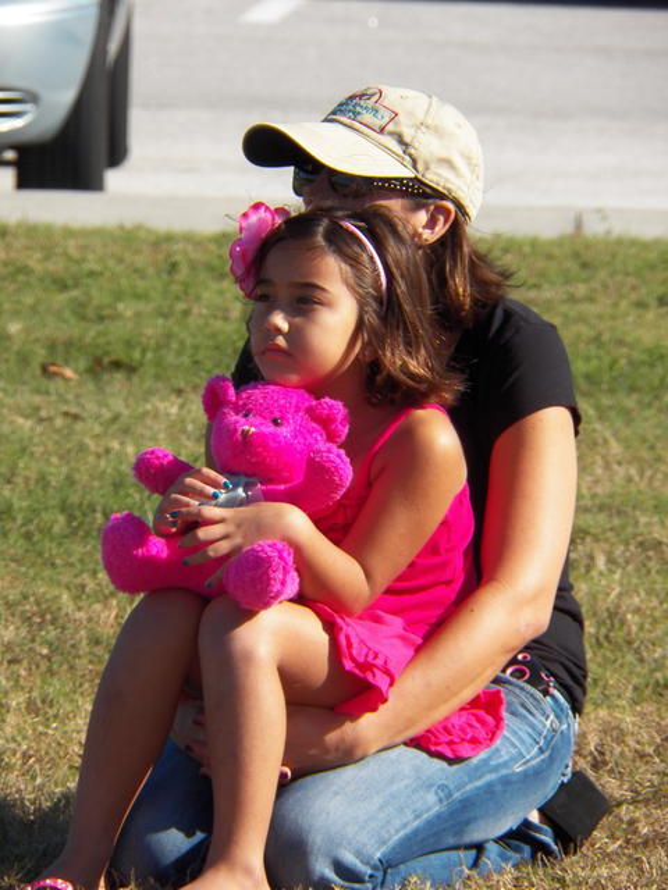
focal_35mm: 371
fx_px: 9546
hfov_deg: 4.0
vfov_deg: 5.3
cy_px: 445
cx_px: 334
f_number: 4
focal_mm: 66.5
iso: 125
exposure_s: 1/1000
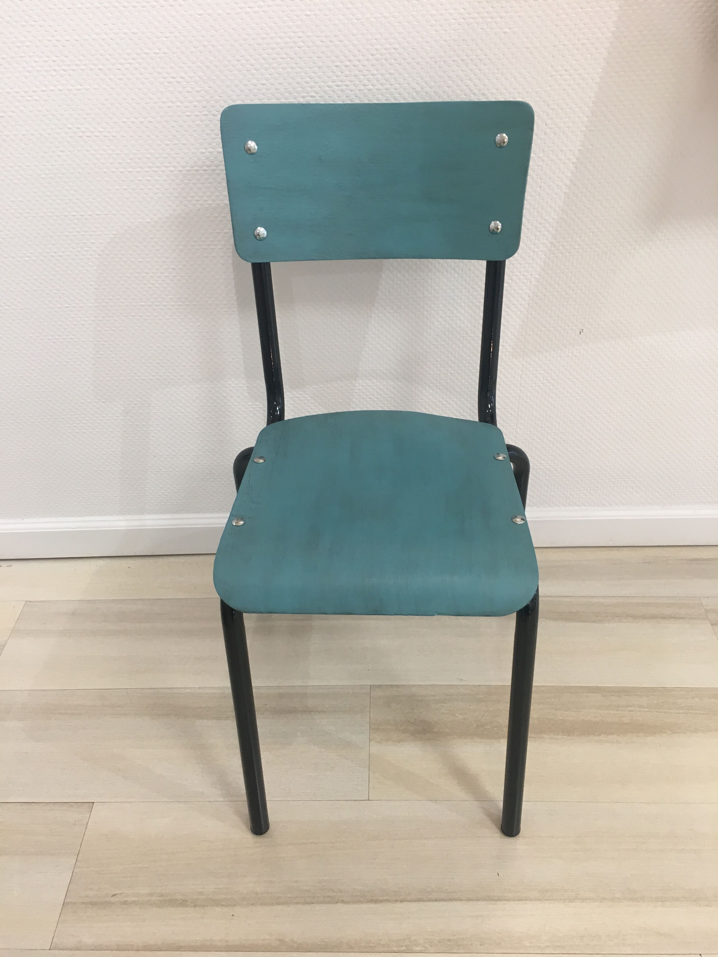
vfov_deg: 61.7
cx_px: 359
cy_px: 478
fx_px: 802
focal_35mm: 29
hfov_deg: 48.2
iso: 80
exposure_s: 1/33
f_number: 2.2
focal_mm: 4.15
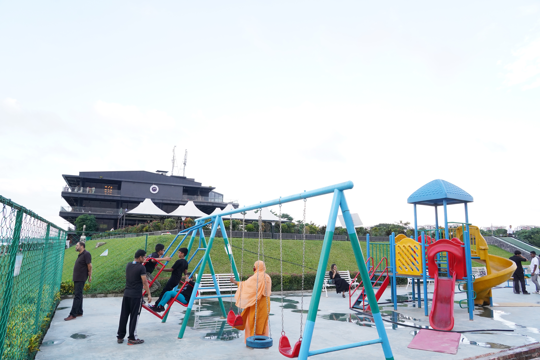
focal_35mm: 24
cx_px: 270
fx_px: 360
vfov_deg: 53.1
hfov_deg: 73.7
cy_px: 180
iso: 3200
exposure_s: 1/800
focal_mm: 24
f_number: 8
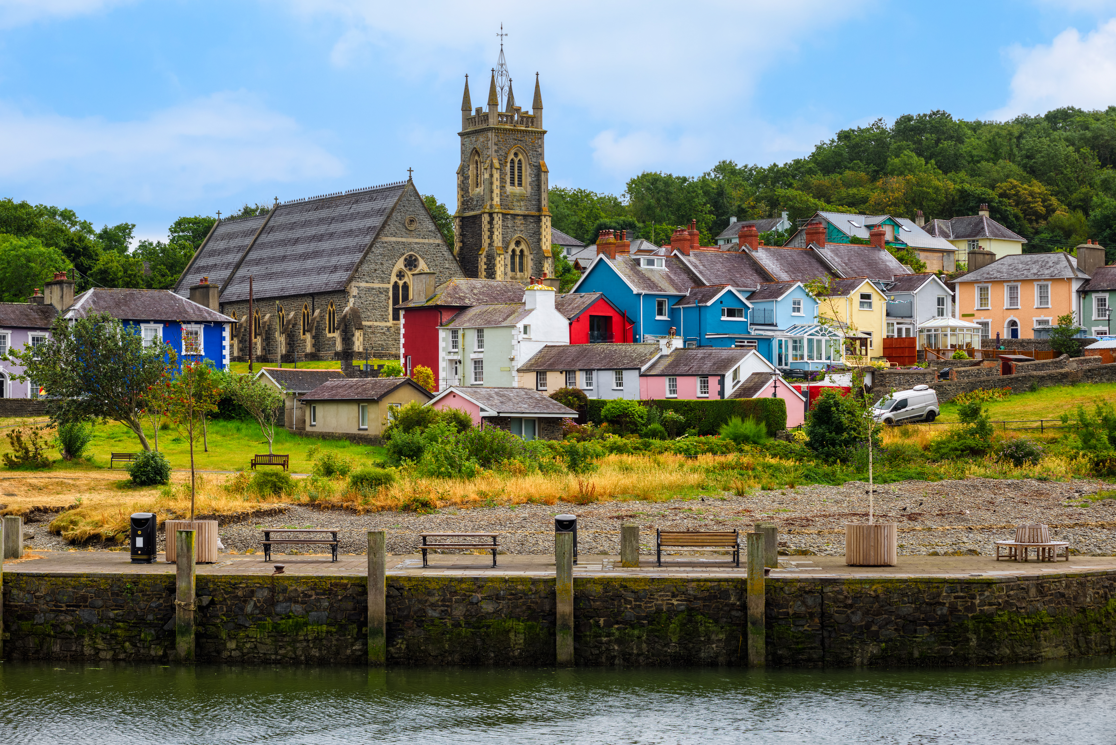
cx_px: 558
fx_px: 2481
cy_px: 372
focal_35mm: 80
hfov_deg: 25.4
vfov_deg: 17.1
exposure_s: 1/160
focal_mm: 80
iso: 64
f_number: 9
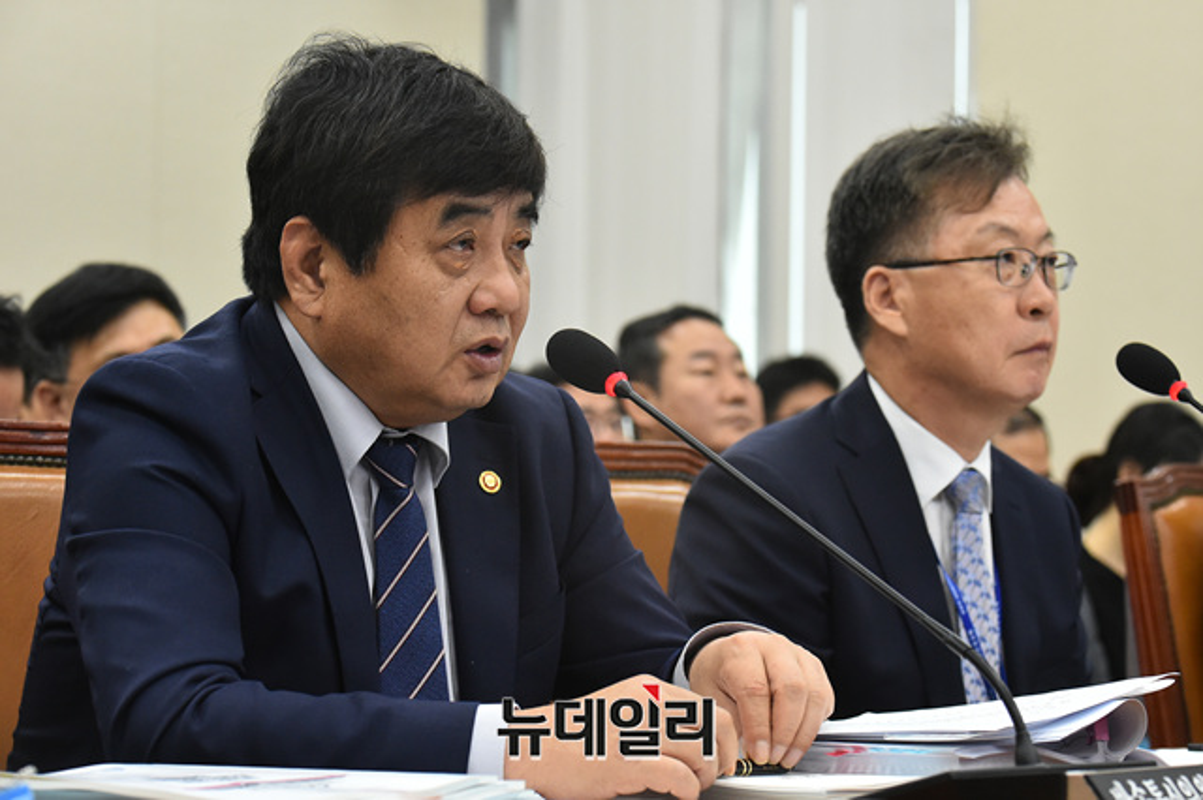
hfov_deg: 18.3
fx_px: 3741
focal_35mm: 112
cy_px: 400
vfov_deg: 12.2
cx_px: 602
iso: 5000
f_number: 7.1
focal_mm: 112
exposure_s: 1/250
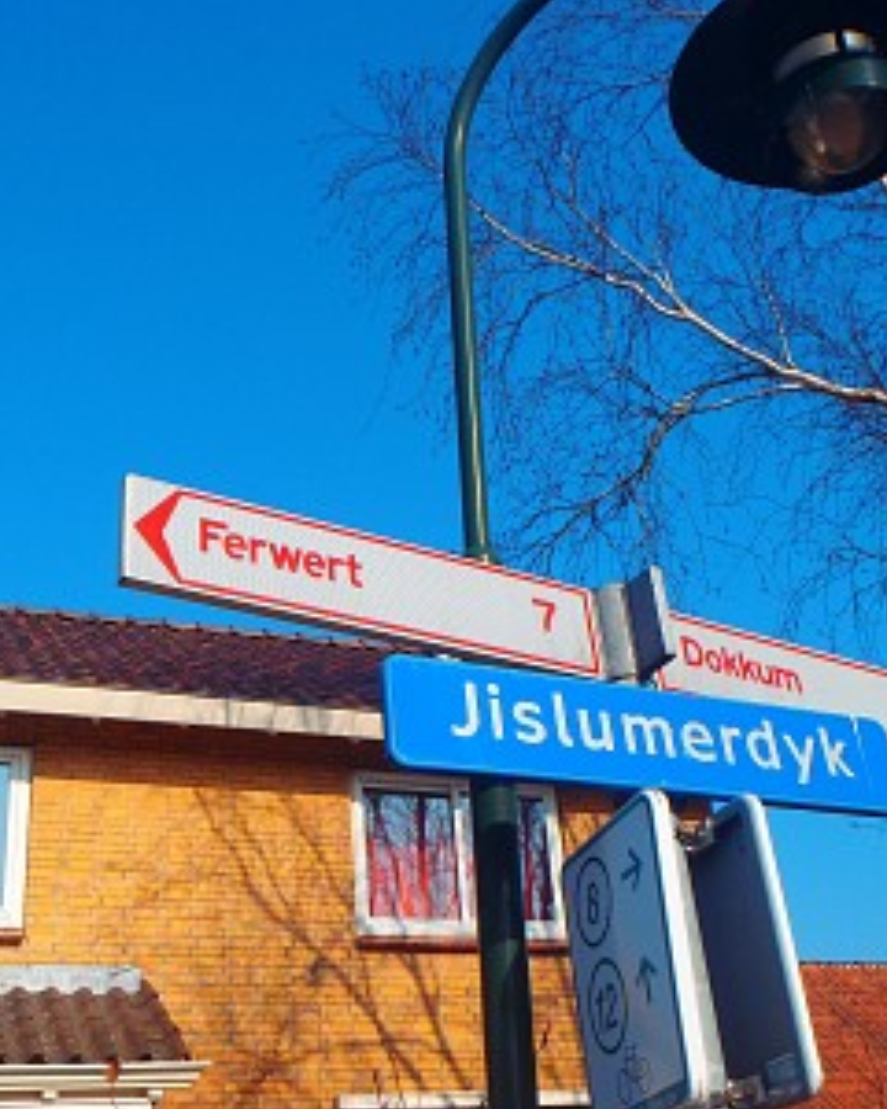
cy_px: 591
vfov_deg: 44.8
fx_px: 1345
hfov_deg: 36.5
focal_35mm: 41
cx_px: 418
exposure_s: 1/640
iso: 80
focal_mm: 5
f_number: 4.5
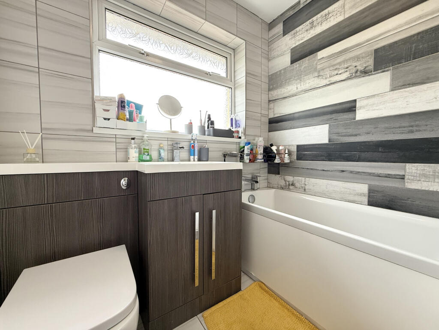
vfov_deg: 85.7
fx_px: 178
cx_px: 220
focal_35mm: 14
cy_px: 165
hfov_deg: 102.1
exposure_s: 1/100
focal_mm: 2.22
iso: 100
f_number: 2.2
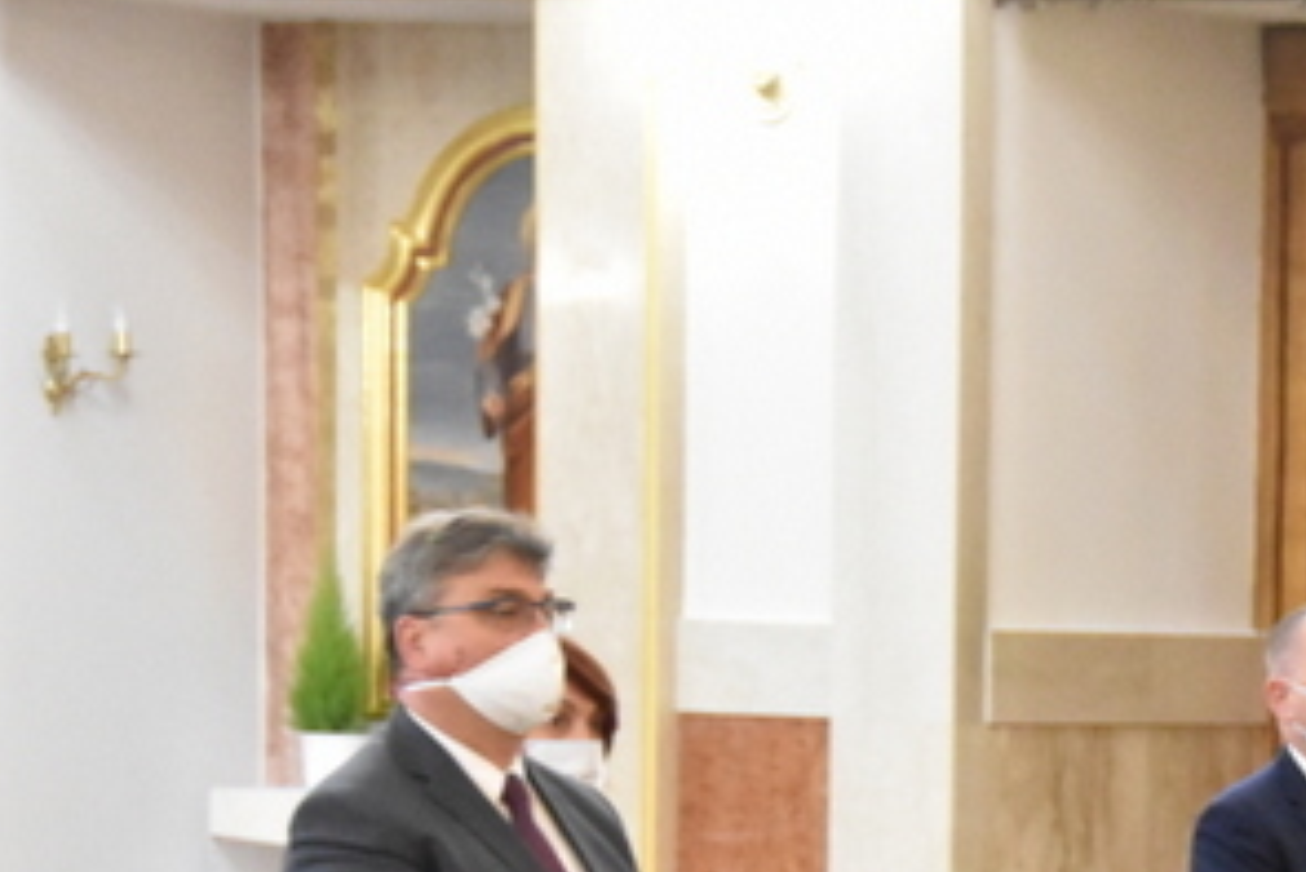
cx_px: 1691
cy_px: 1129
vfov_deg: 6.0
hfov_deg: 8.9
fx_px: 8275
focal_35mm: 228
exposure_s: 1/100
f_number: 4.8
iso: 8000
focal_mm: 56
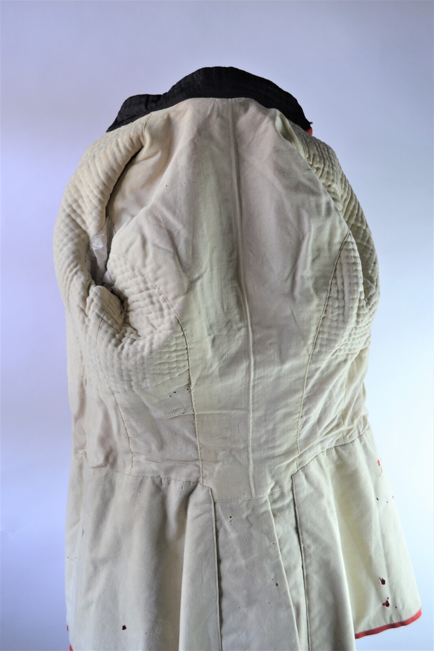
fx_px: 705
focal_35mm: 39
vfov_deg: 49.5
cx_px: 217
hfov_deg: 34.2
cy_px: 326
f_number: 4.2
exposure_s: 1/40
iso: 400
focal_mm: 26
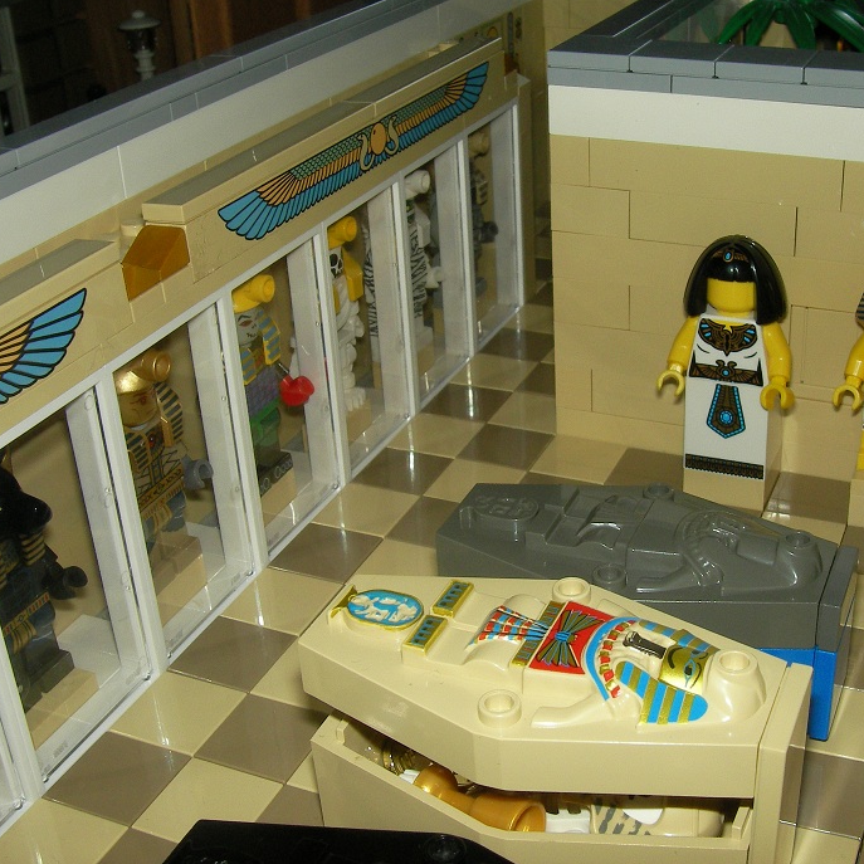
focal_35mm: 45
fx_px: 1271
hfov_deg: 37.3
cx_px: 540
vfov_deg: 37.6
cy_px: 433
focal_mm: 6.3
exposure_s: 1/30
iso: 100
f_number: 6.6
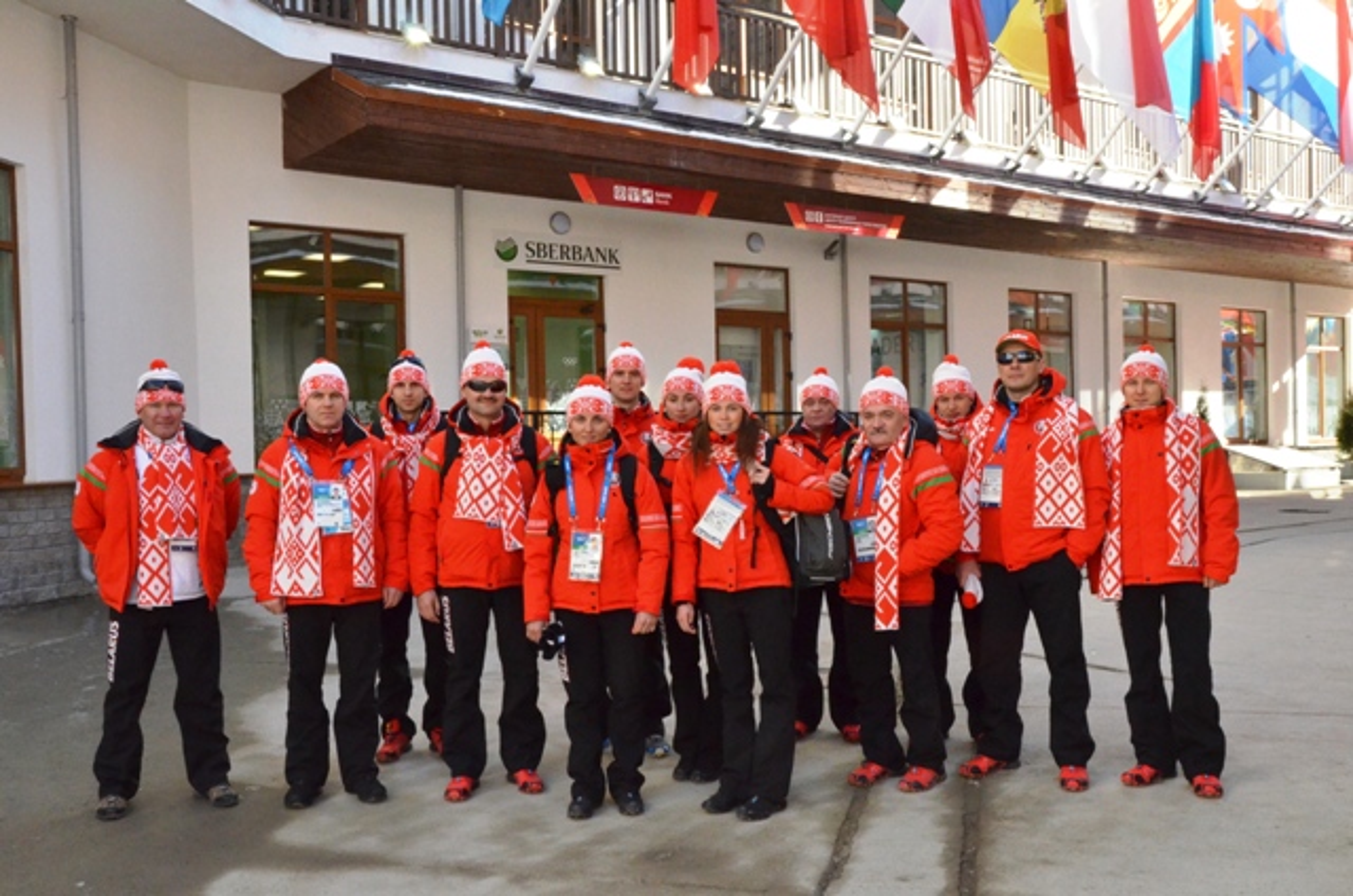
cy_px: 448
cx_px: 676
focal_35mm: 36
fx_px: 1350
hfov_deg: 53.2
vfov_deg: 36.7
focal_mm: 24
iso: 3200
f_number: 13
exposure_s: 1/640
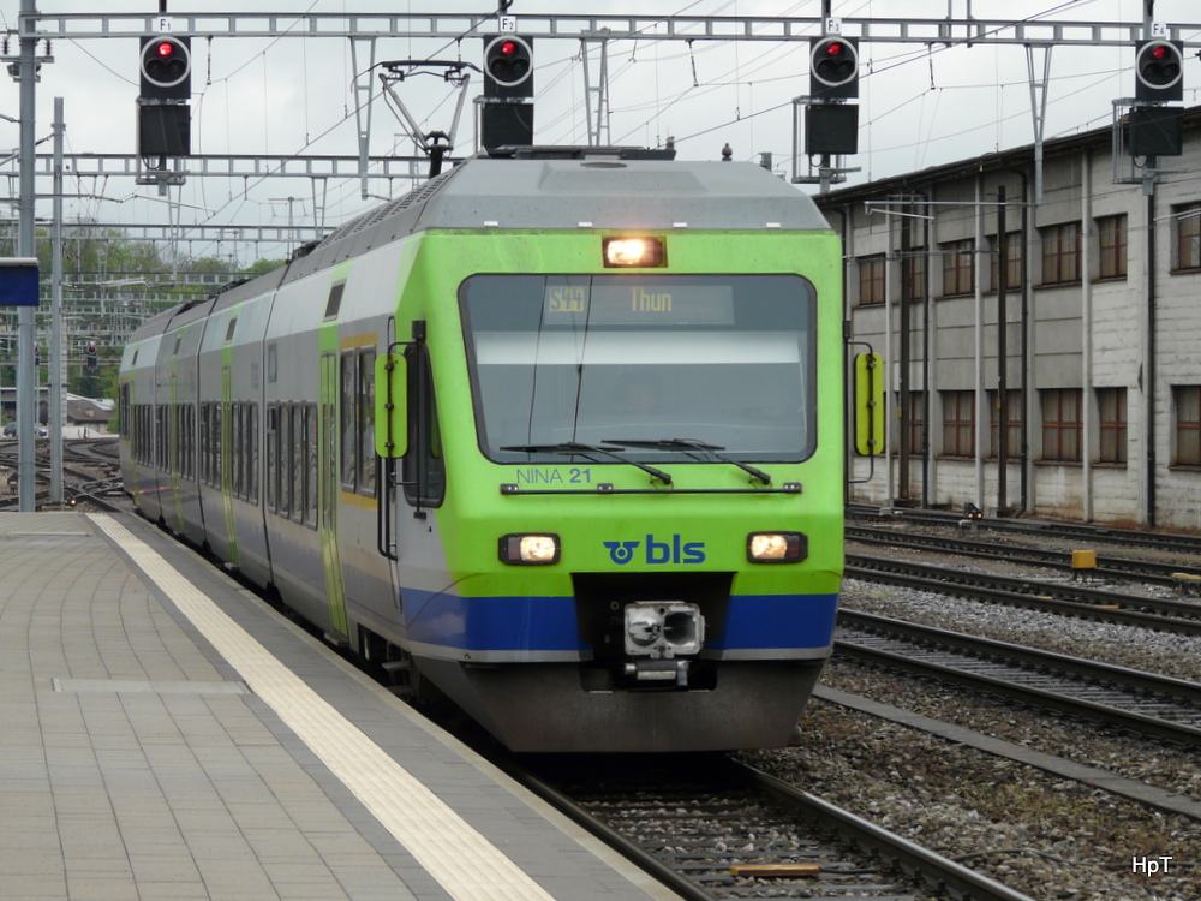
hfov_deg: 15.3
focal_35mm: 129
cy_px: 450
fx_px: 4476
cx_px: 600
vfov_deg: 11.5
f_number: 4
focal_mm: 21.1
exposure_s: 1/200
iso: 100
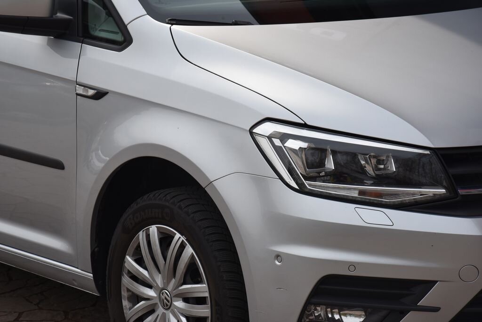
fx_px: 1608
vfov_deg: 11.4
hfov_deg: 17.1
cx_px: 241
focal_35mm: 120
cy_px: 161
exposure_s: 1/500
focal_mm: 120
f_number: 11
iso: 500
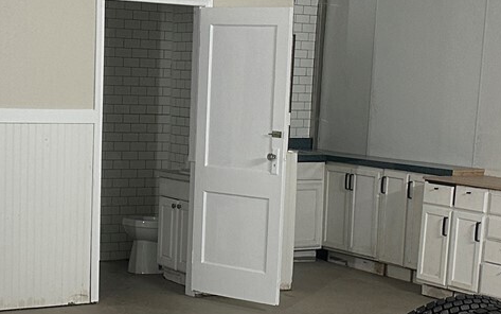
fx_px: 1175
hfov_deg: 24.0
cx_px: 184
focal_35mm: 86
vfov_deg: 15.1
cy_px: 237
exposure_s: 1/60
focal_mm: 6.86
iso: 250
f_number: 1.78
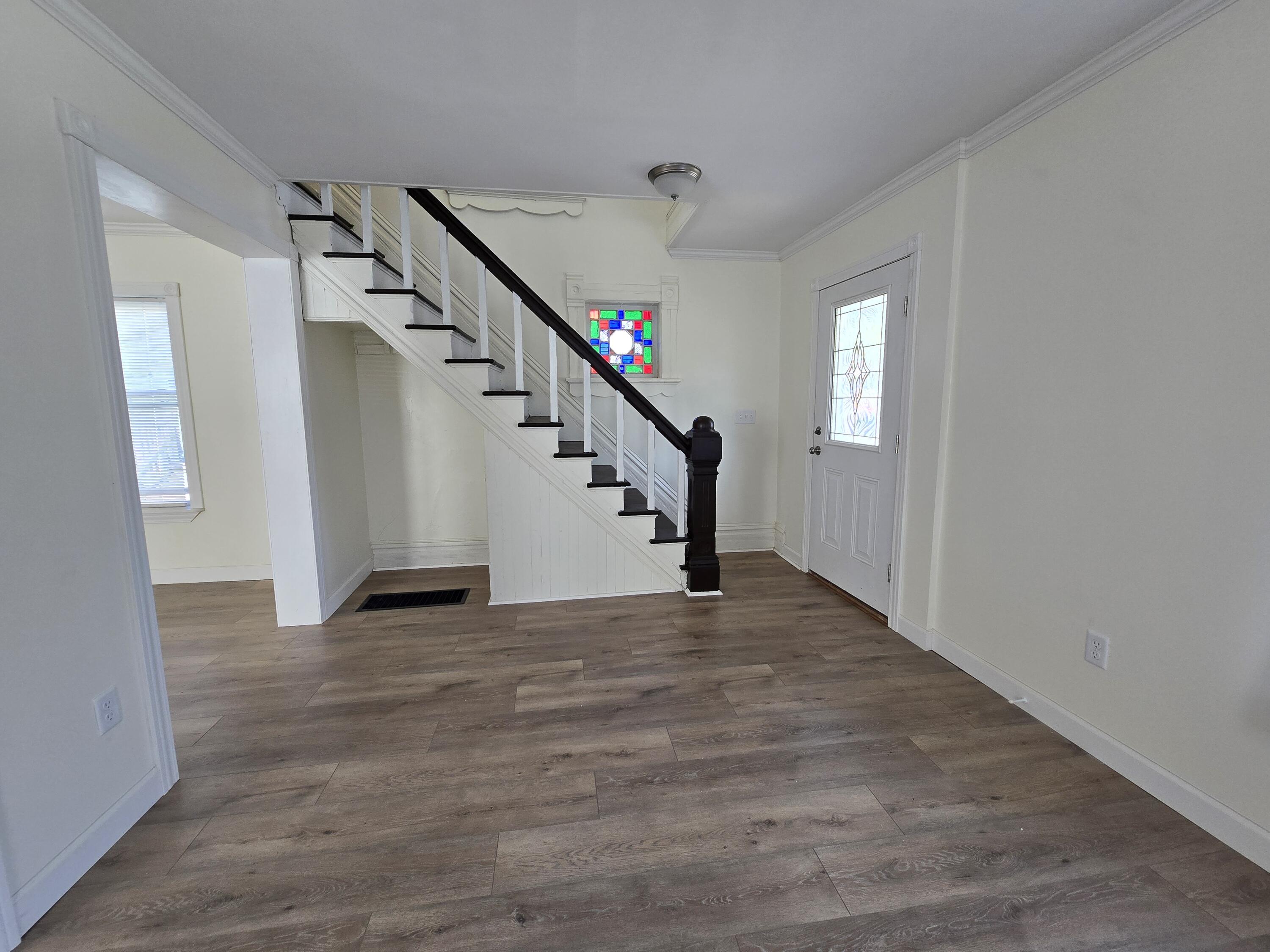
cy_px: 476
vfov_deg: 89.9
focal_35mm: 13
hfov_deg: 106.2
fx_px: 477
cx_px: 635
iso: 100
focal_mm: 2.2
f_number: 2.2
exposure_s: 1/120
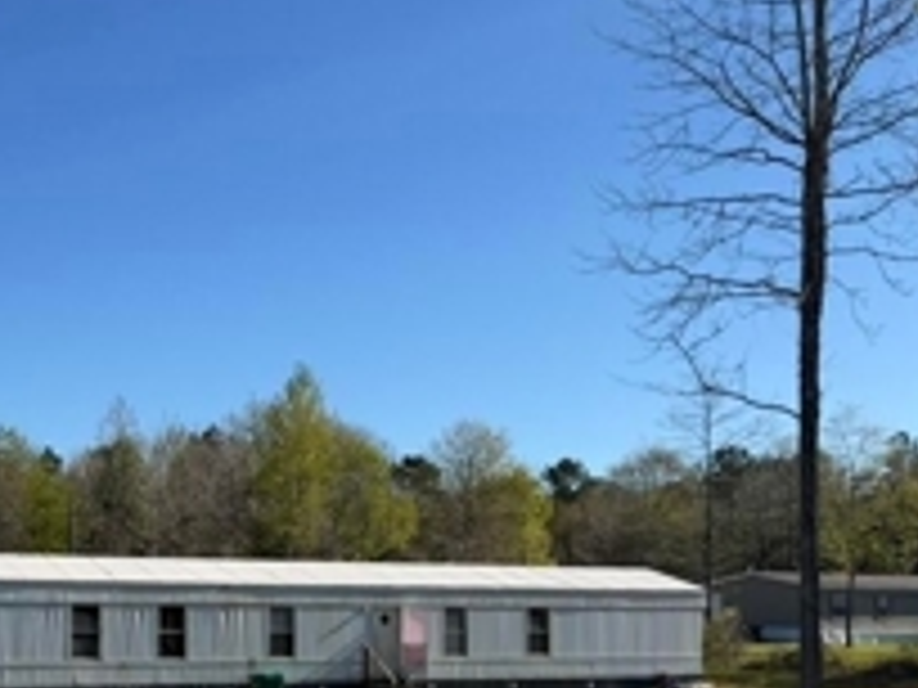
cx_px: 176
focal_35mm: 47
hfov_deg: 38.8
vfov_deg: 30.1
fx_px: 1246
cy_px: 562
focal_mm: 6.76
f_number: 1.78
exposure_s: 1/4975
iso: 80
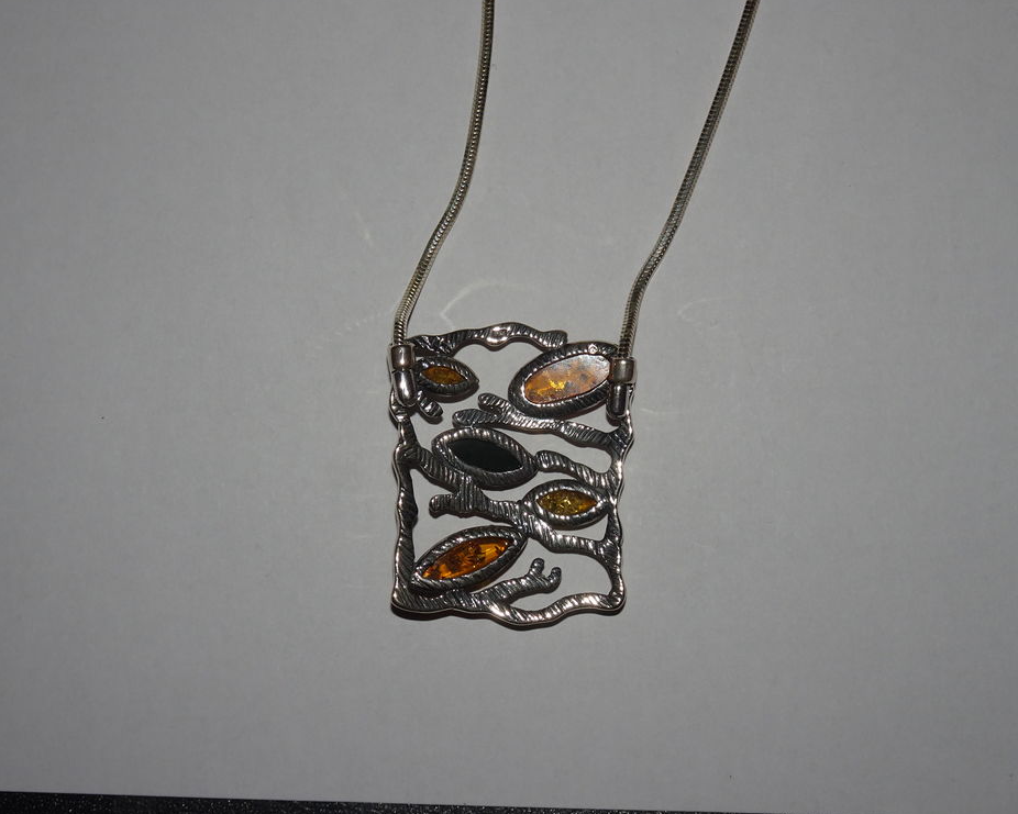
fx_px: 1778
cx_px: 530
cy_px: 405
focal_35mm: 59
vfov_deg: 25.8
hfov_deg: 32.0
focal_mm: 9.52
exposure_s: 1/60
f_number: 4.5
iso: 80
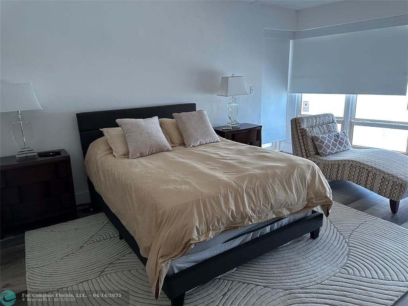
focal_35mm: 24
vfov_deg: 56.8
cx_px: 204
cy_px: 153
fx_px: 283
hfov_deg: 71.6
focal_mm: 6.86
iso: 400
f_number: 1.78
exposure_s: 1/60
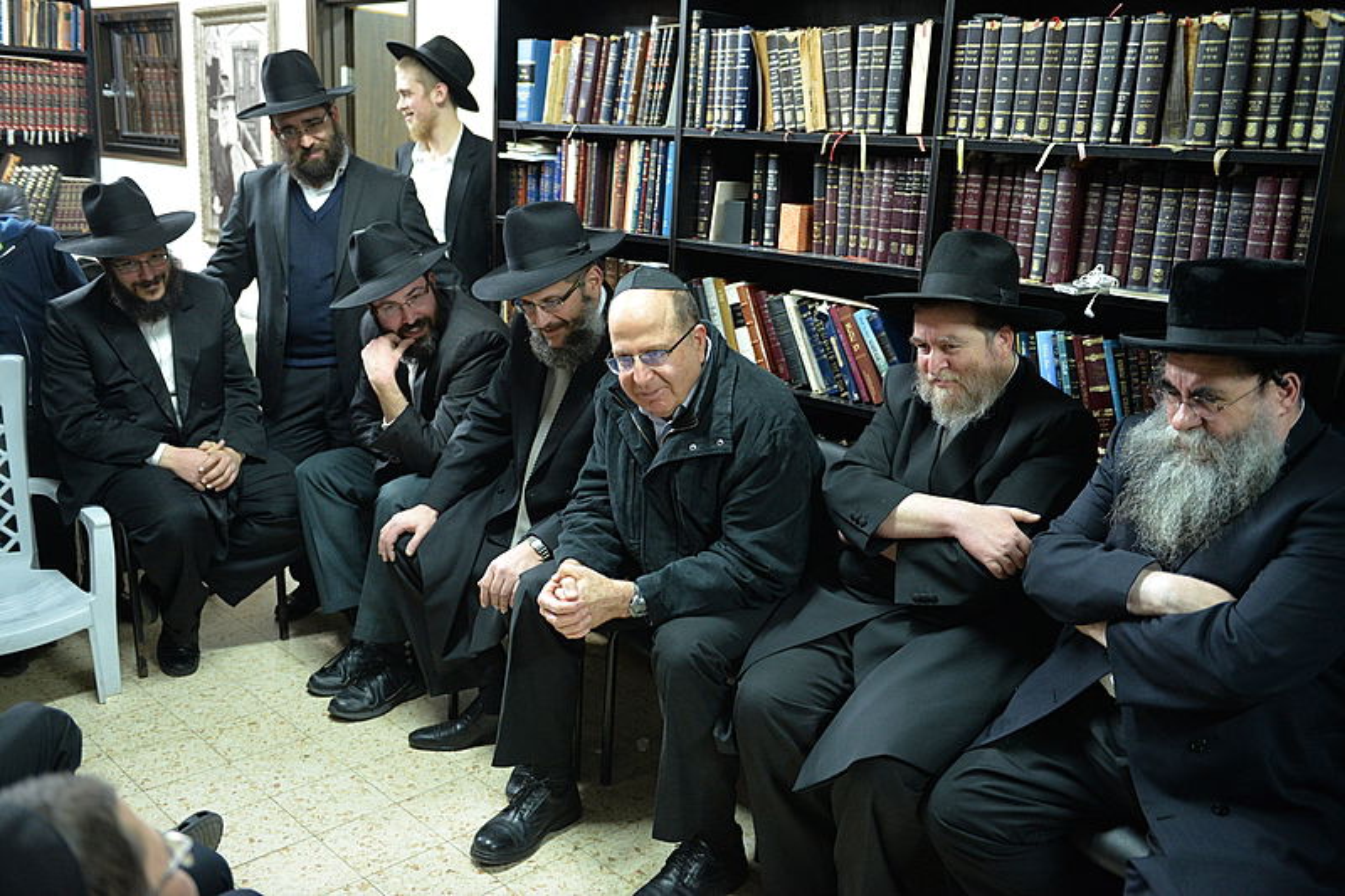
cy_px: 448
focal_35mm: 32
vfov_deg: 41.1
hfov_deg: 58.7
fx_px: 1195
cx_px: 672
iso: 2500
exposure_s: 1/60
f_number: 2.8
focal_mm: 32
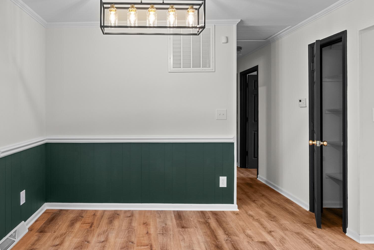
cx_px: 139
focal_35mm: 22
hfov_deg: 77.1
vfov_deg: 57.1
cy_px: 113
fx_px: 229
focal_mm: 16
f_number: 9
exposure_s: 1/2.5
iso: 800
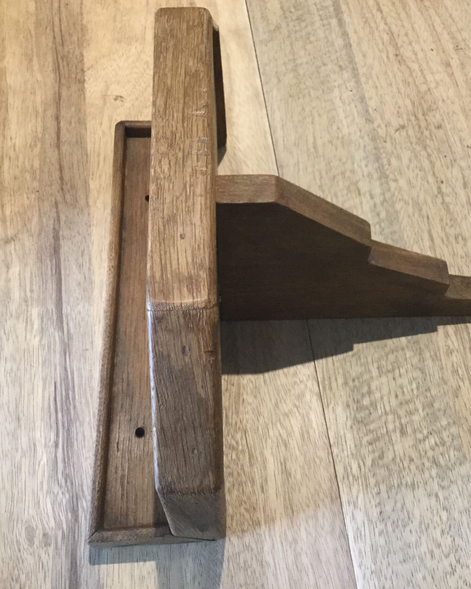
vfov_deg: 44.8
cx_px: 284
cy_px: 294
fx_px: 714
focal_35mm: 41
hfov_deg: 36.3
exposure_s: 1/25
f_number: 2.4
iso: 200
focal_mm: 3.3
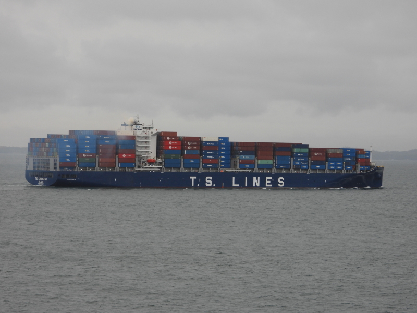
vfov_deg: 8.7
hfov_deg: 11.6
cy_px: 156
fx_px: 2048
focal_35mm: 170
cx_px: 208
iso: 100
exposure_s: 1/60
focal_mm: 30.5
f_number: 4
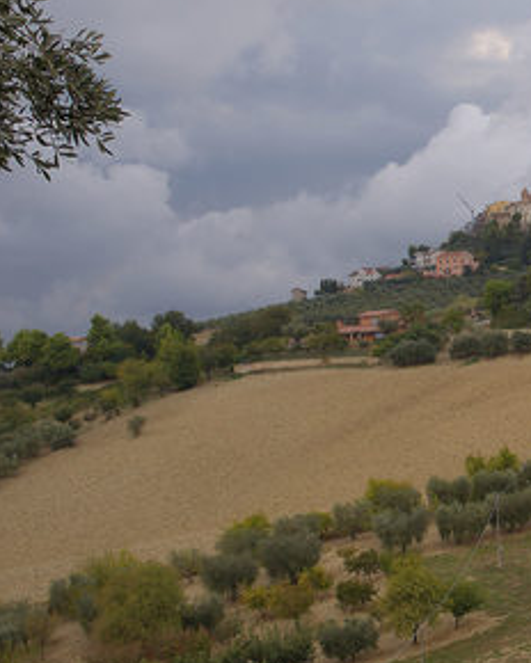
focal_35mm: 97
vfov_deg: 19.7
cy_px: 219
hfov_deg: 15.4
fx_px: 1906
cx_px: 609
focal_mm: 50
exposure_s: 1/80
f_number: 11
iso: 100
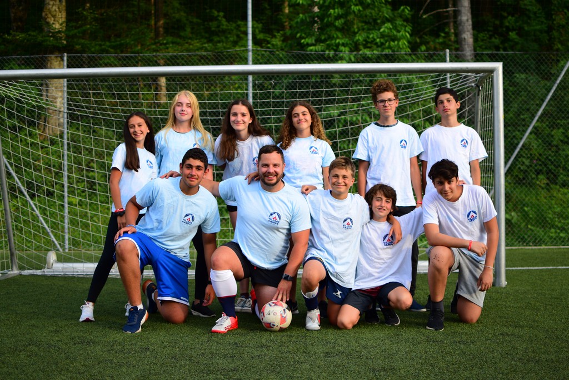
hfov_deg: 37.8
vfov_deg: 25.8
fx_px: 830
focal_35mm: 52
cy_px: 190
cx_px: 284
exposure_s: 1/640
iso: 100
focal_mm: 35
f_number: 2
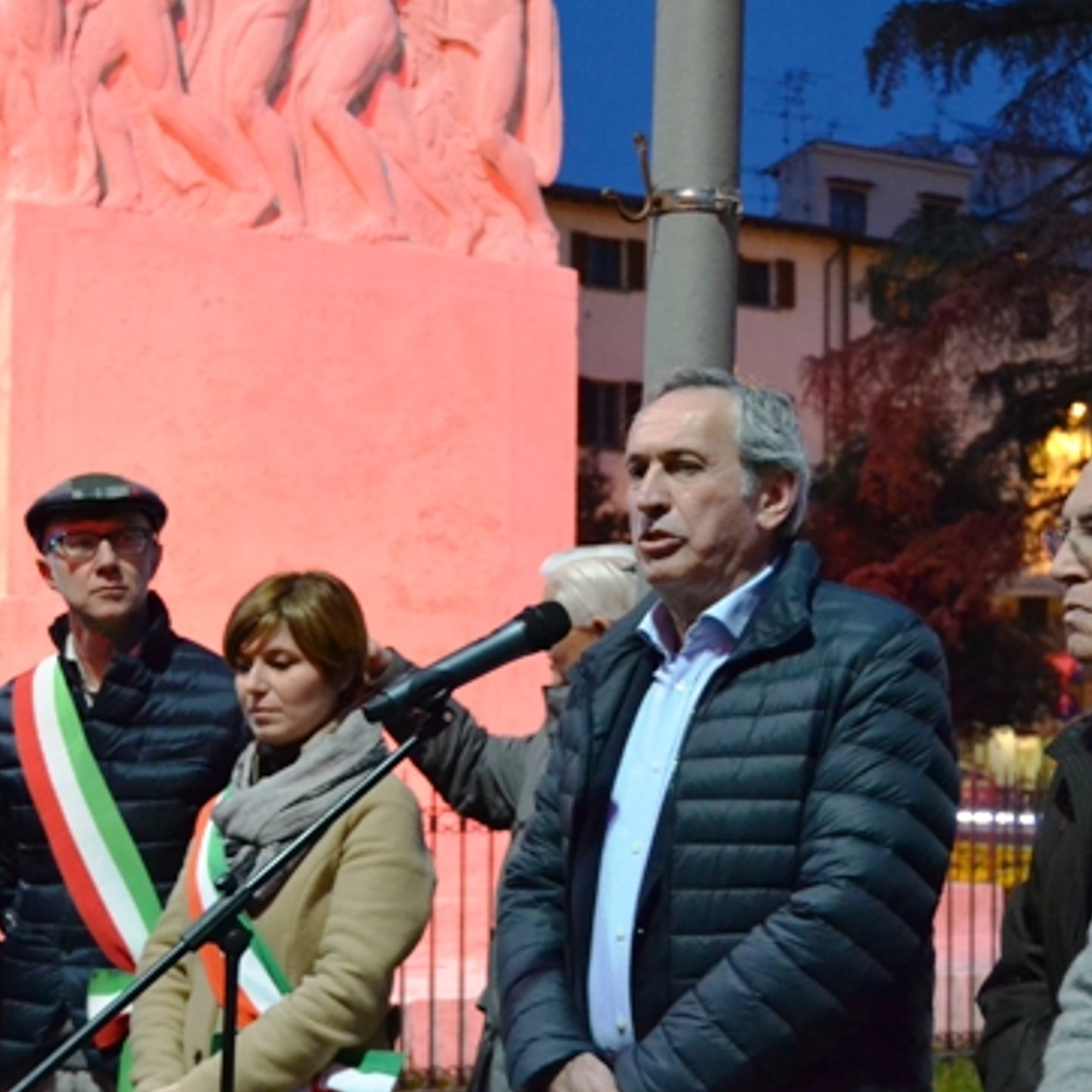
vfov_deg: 24.0
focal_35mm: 72
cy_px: 570
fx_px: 2570
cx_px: 370
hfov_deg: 23.9
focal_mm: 32
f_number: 4.5
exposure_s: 1/50
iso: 3200
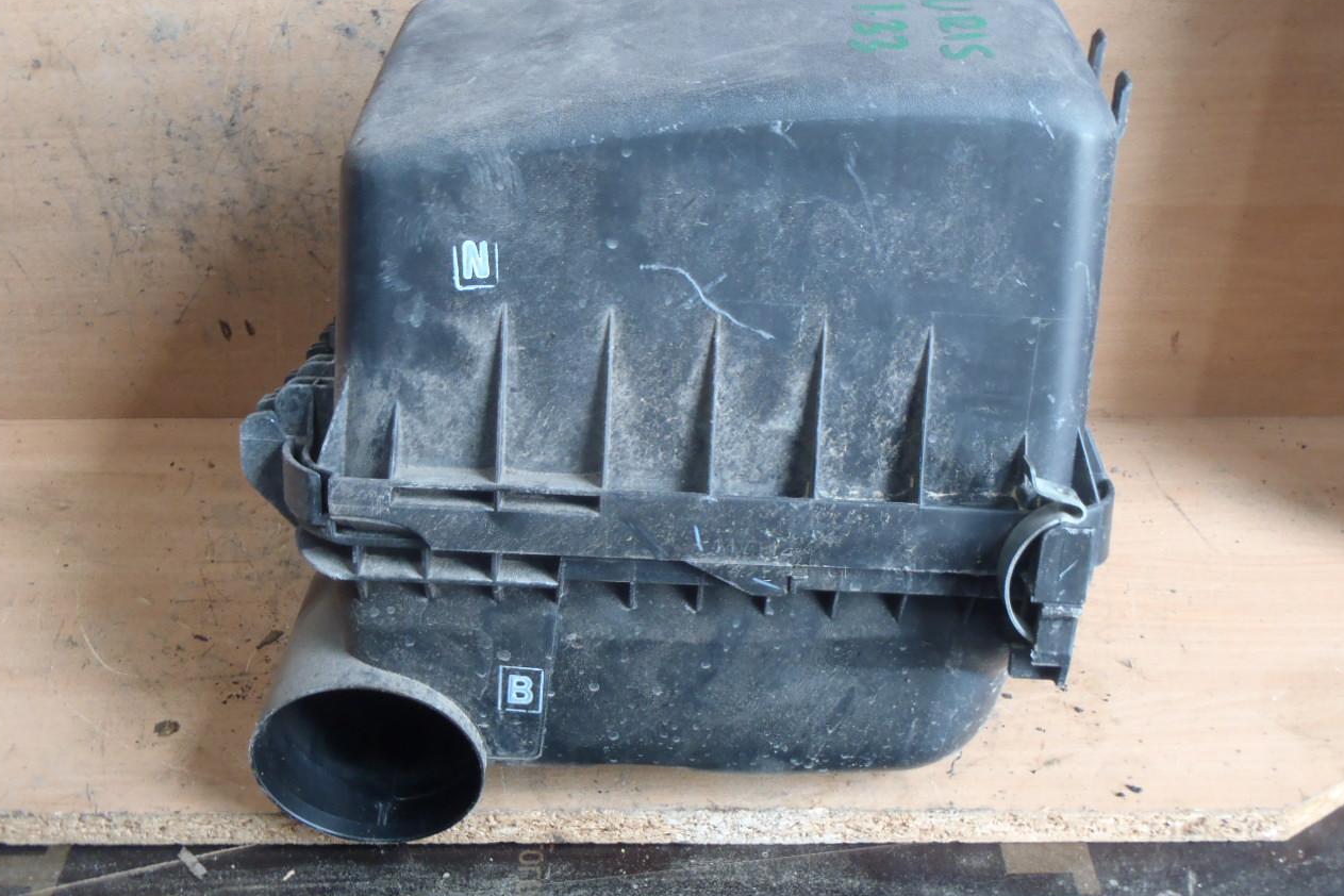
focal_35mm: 39
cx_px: 673
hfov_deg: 49.6
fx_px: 1456
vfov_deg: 34.2
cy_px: 394
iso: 200
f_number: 4.7
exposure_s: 1/20
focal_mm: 6.64
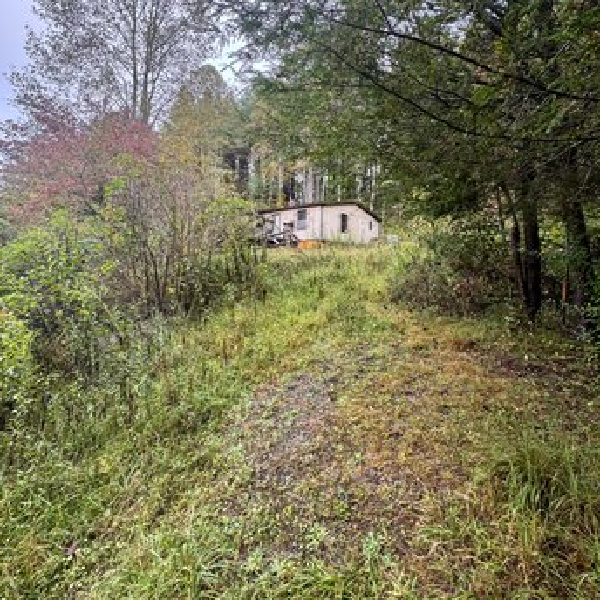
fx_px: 333
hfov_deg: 84.0
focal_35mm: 17
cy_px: 249
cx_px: 303
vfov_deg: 83.2
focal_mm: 2.22
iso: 40
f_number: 2.2
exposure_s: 1/106
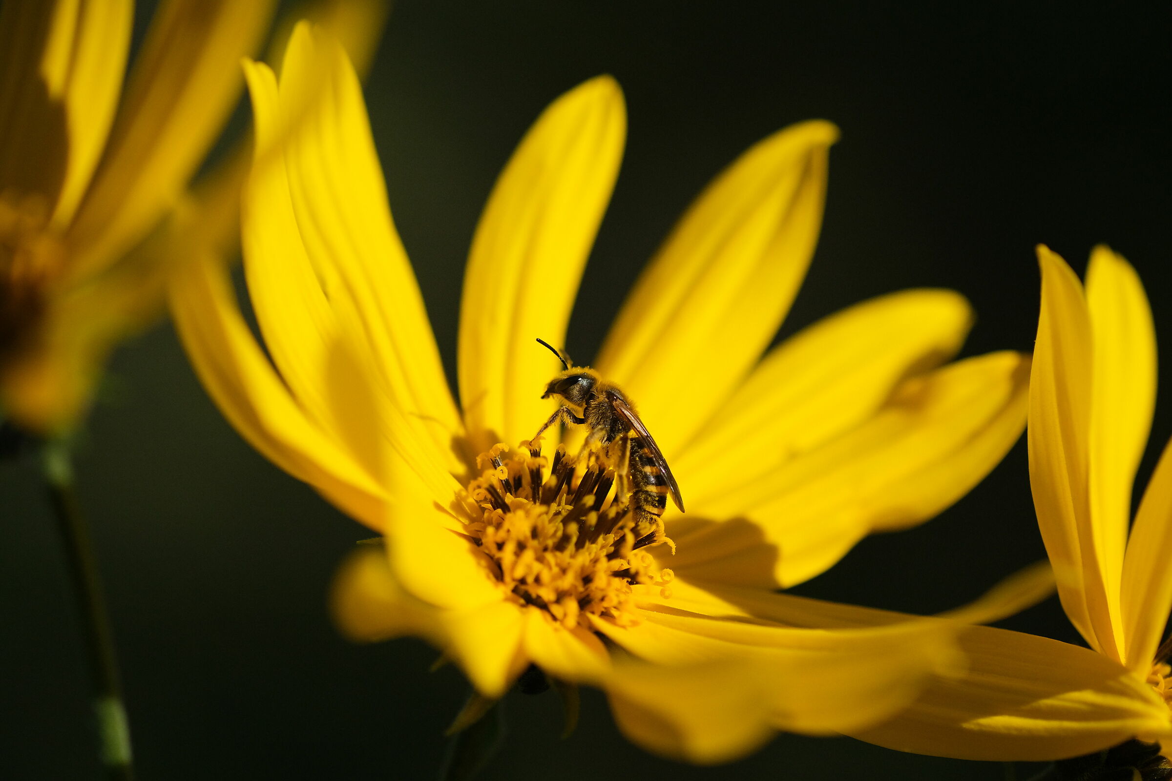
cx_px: 586
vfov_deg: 15.2
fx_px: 2930
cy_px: 390
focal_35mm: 90
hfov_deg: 22.6
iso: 1250
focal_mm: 60
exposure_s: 1/13000
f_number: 2.8
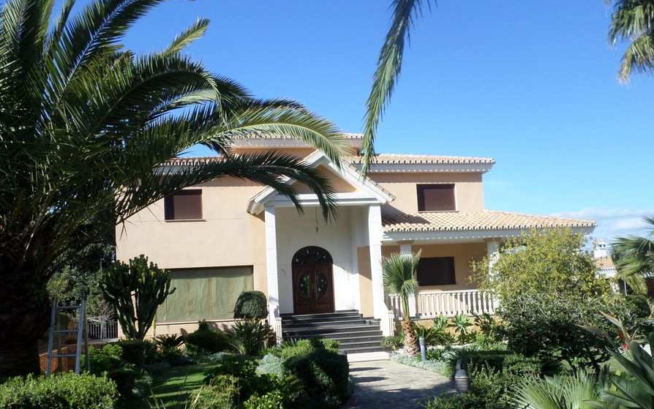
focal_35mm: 32
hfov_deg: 59.6
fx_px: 570
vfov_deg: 39.3
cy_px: 245
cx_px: 328
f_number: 2.7
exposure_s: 1/1000
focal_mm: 5.5
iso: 80
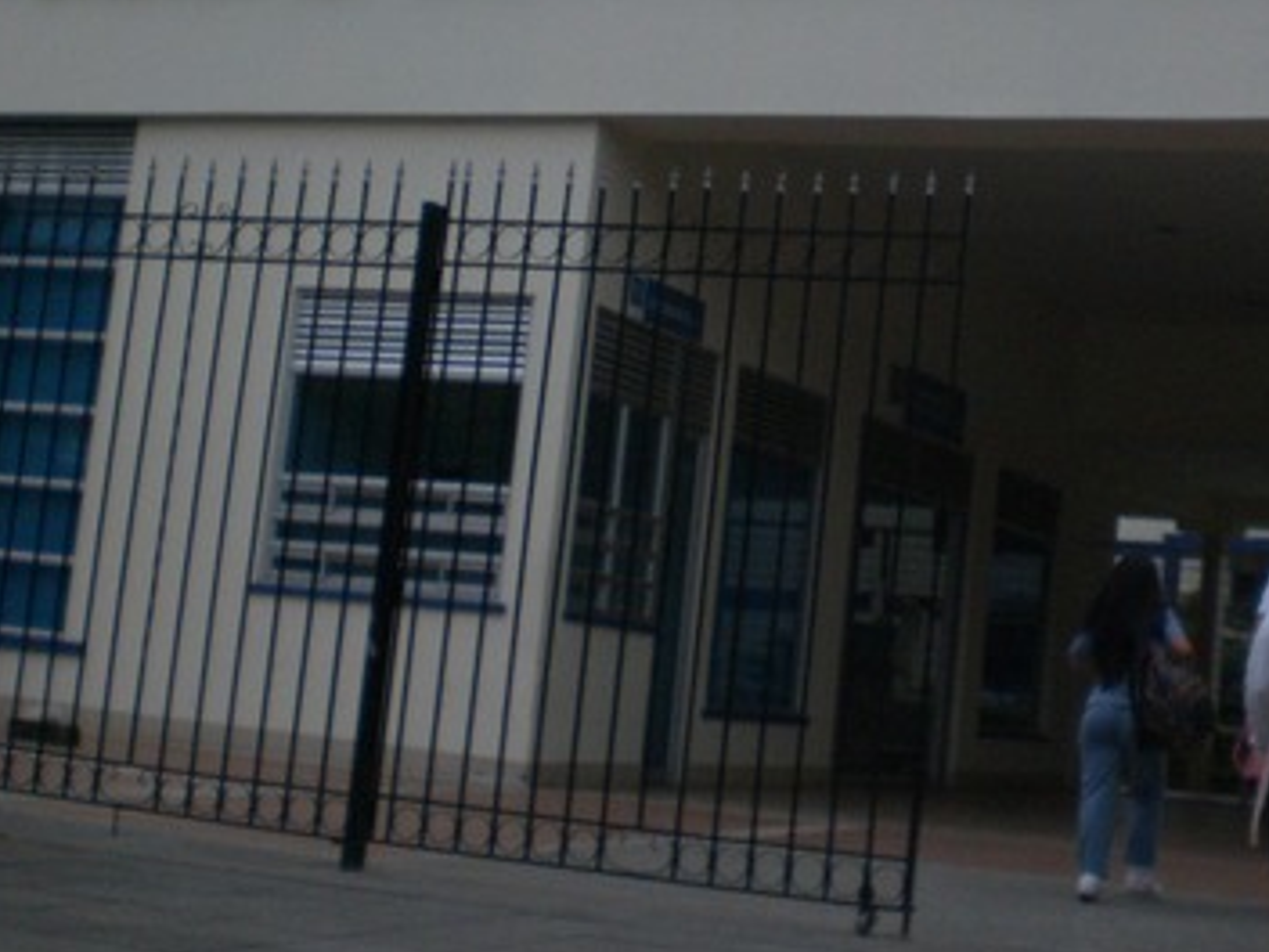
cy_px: 166
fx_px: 2529
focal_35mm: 69
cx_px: 883
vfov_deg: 21.0
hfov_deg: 27.9
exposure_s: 1/100
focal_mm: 6.3
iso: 200
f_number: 3.1
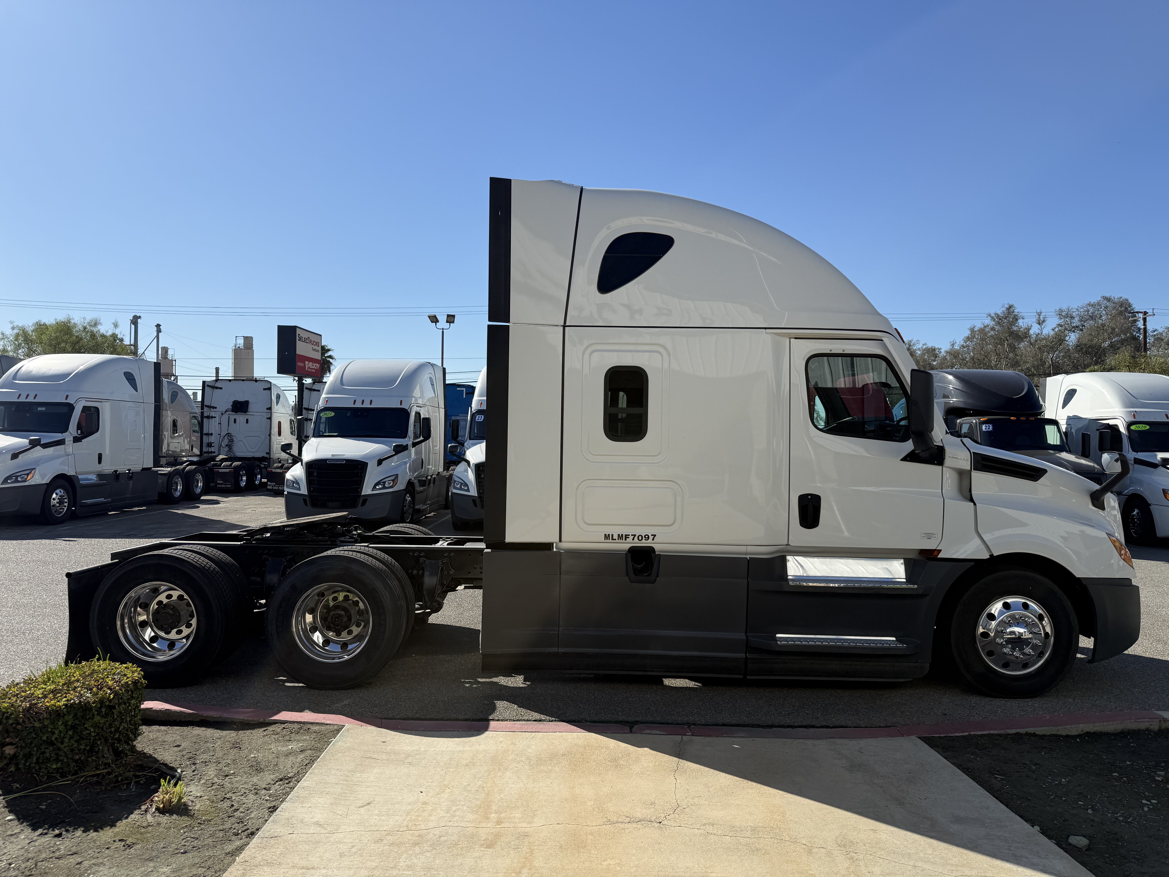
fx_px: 810
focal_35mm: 24
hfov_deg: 71.6
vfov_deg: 56.8
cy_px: 438
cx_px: 584
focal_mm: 6.76
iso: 80
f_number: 1.78
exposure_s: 1/5714
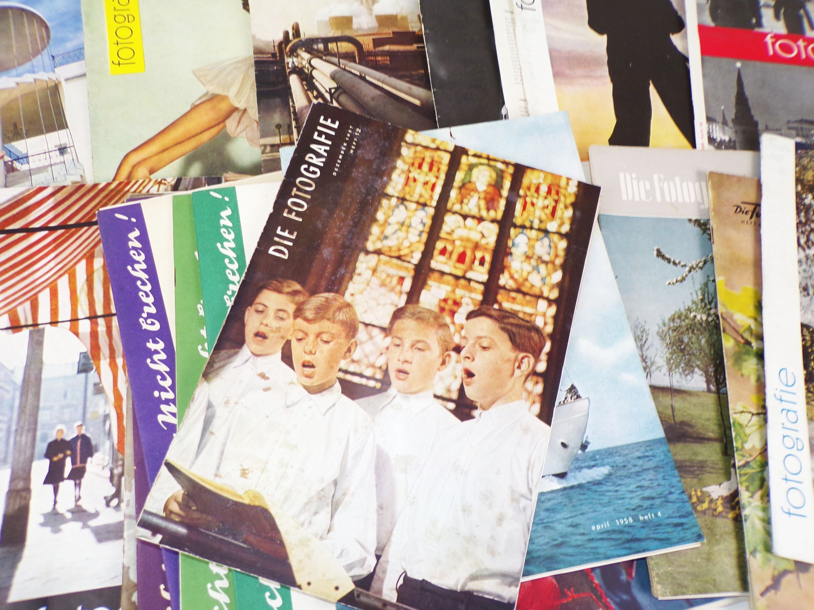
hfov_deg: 71.6
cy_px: 305
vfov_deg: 56.8
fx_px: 564
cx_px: 407
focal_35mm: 24
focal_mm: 4.3
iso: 80
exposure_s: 1/38
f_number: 3
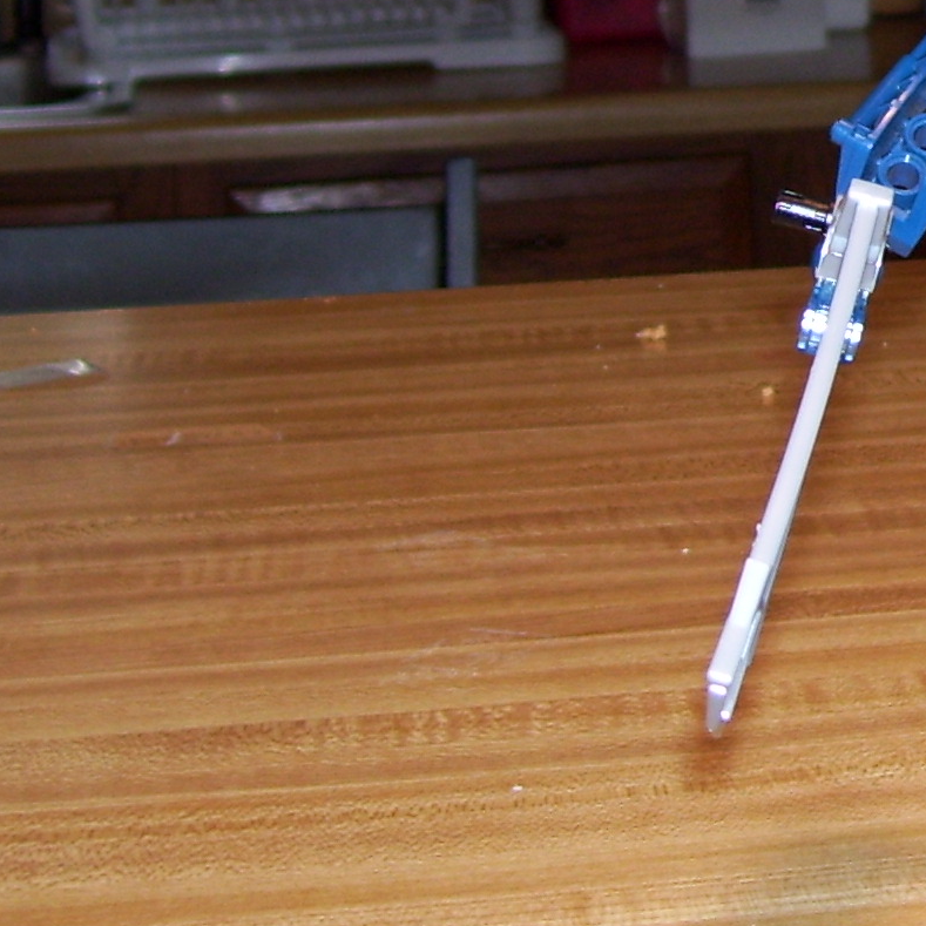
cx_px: 1310
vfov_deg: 15.0
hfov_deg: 14.3
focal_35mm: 115
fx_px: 3480
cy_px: 58
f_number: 2.7
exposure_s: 1/60
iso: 80
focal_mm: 6
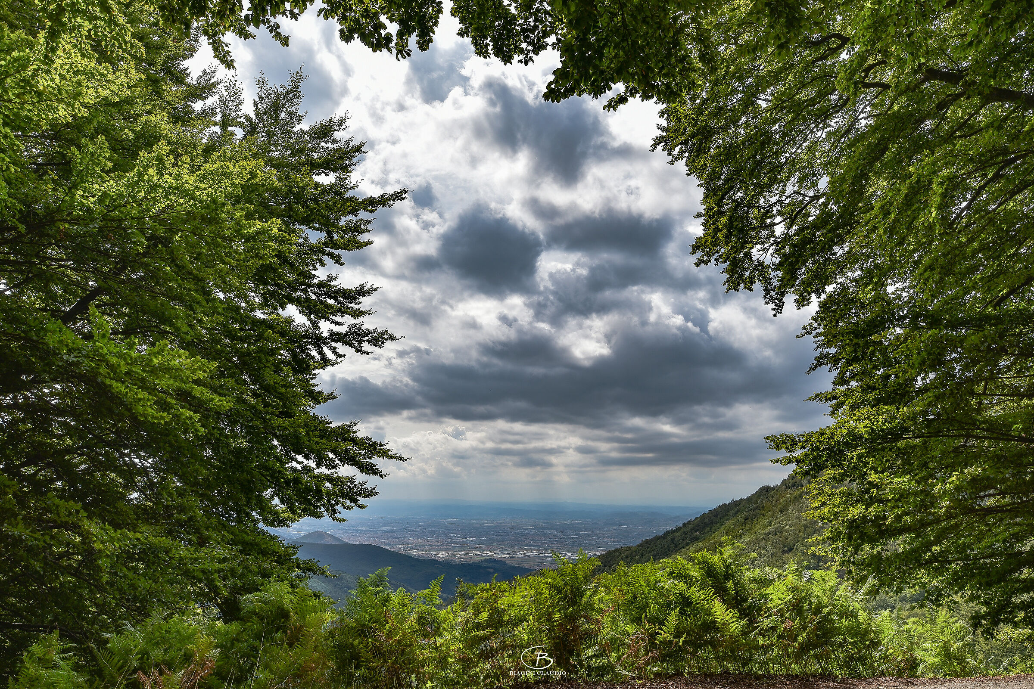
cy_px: 344
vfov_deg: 53.1
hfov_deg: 73.7
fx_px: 689
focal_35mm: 24
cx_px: 517
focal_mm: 24
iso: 100
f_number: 11
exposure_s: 1/200
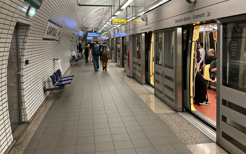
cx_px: 129
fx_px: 228
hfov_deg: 56.7
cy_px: 53
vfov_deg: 36.9
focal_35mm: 34
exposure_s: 1/55
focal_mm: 3.99
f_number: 1.8
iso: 250
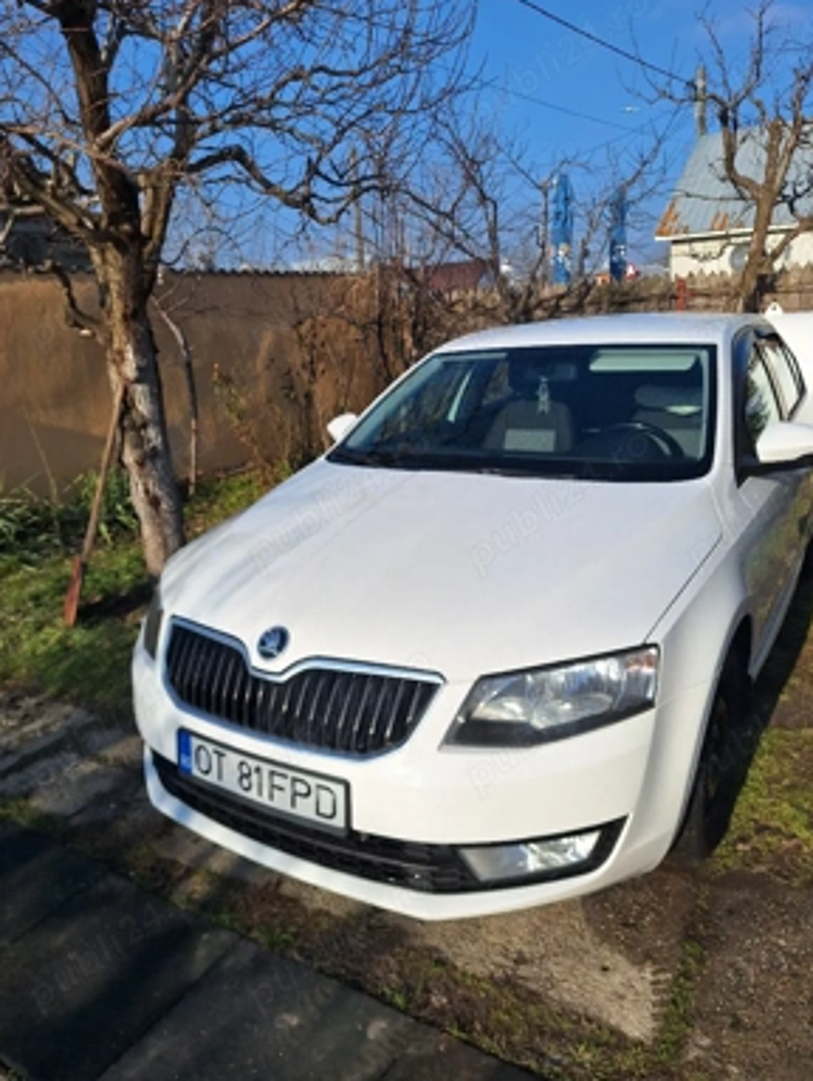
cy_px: 533
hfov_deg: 56.9
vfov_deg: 71.5
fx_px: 750
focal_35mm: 24
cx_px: 395
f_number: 1.8
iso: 40
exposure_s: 1/5000
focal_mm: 5.54
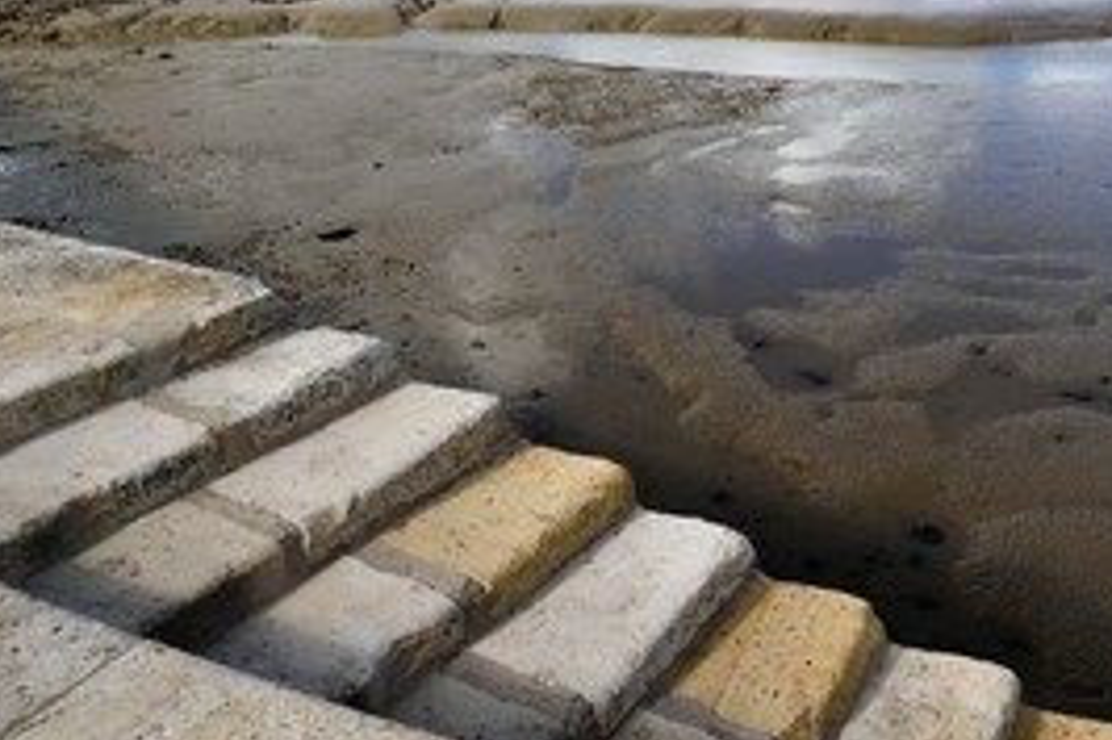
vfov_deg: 34.6
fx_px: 1173
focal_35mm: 38
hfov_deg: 49.5
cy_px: 226
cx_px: 775
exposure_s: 1/500
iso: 200
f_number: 8
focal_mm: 24
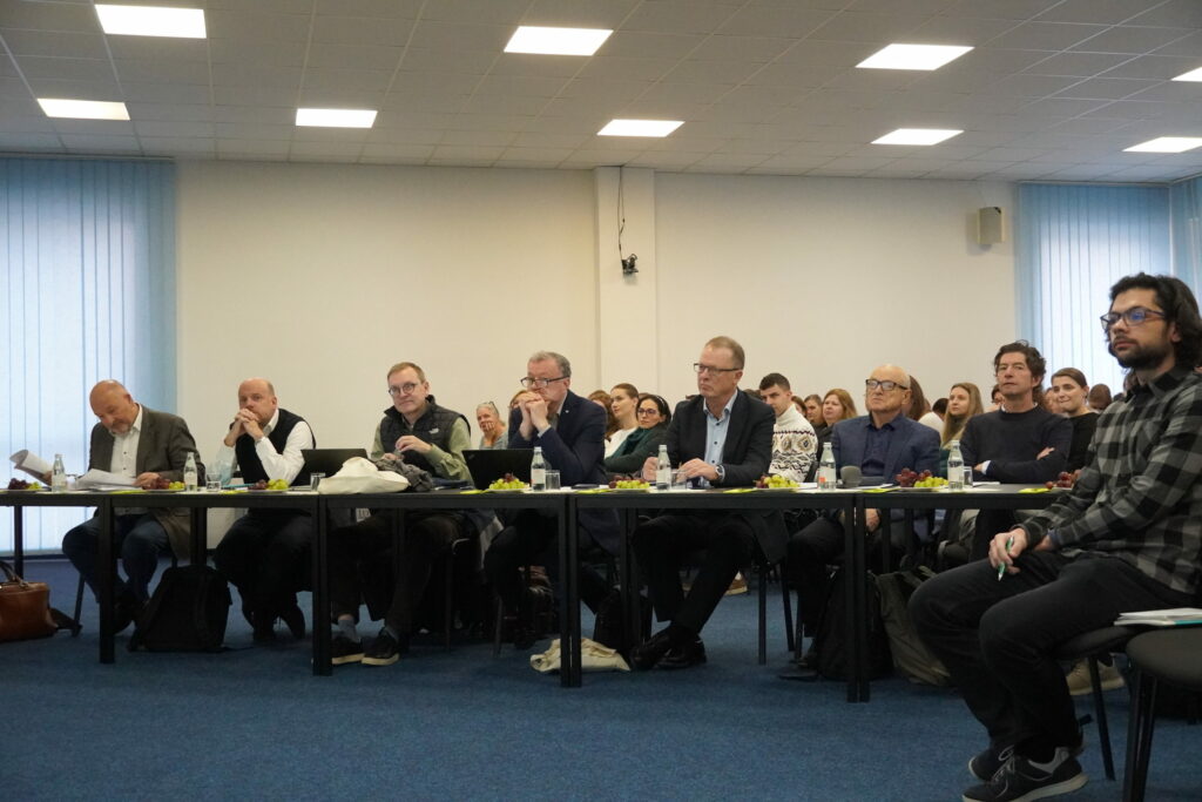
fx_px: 1503
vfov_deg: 29.9
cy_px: 401
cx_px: 601
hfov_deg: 43.6
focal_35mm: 45
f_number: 4.5
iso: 6400
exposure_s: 1/160
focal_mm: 30
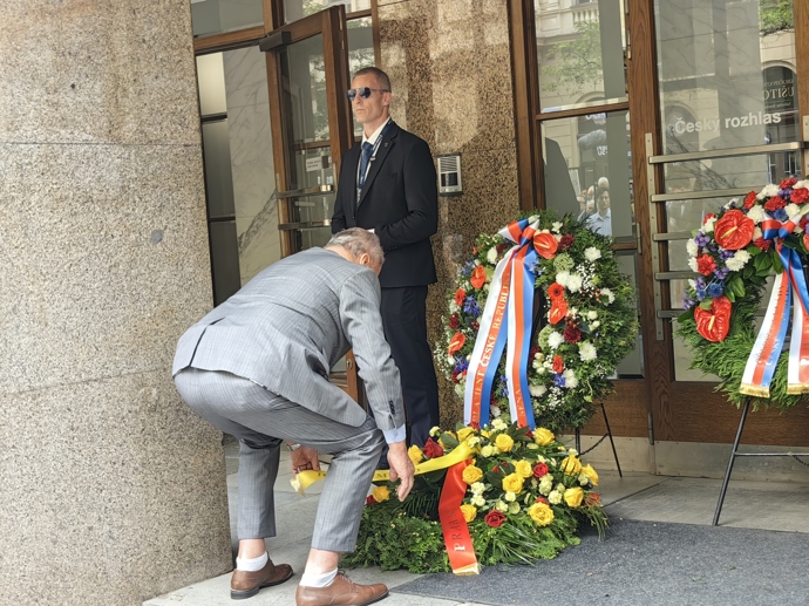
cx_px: 404
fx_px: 1355
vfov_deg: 25.2
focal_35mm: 58
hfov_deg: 33.2
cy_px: 303
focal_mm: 5.75
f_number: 2
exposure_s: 1/98.9
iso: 80
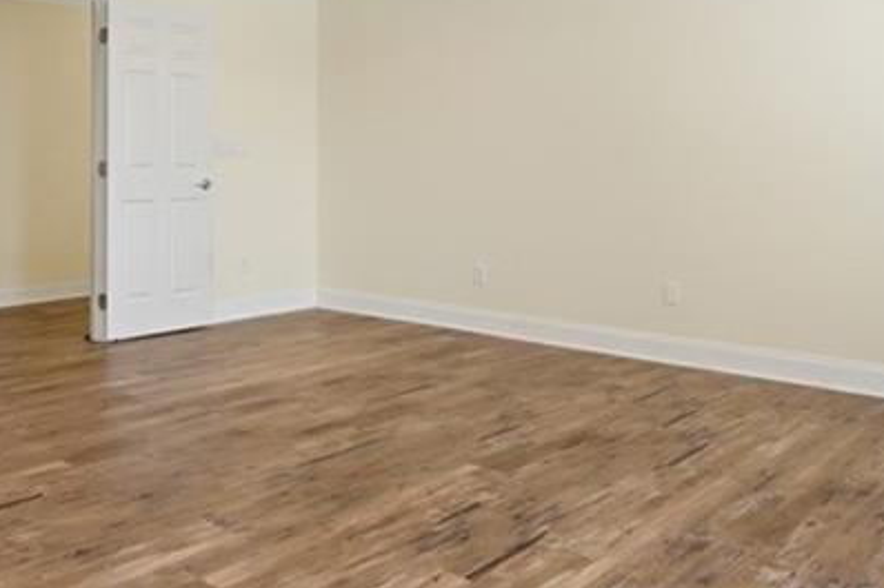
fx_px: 884
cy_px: 158
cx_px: 349
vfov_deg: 36.1
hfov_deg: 52.7
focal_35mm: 36
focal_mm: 14
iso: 400
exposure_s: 1/800
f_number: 8
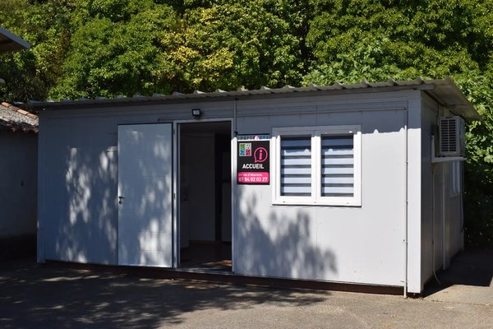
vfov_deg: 28.9
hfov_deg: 42.3
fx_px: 637
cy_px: 164
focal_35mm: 46
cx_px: 246
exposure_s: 1/200
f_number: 11
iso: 100
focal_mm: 31
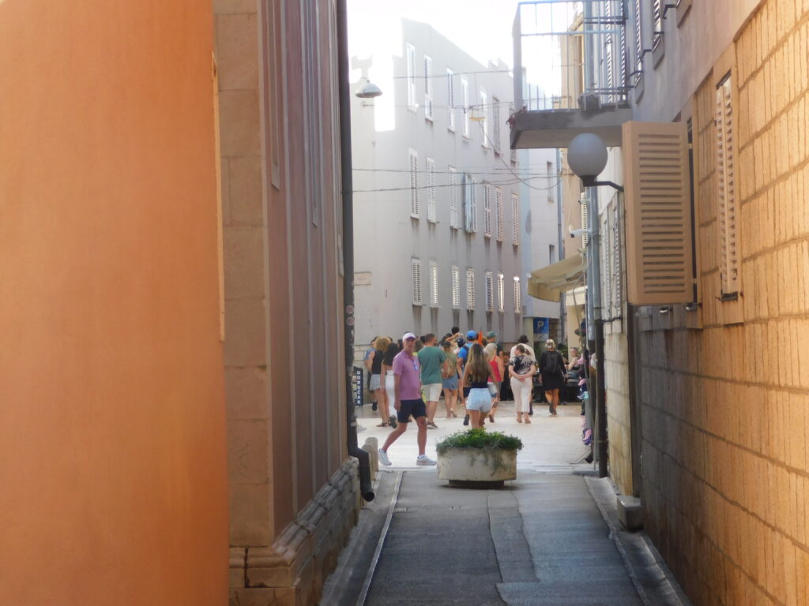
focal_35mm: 134
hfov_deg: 14.7
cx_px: 404
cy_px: 303
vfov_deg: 11.1
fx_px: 3132
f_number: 5
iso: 125
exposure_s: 1/80
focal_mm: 23.7
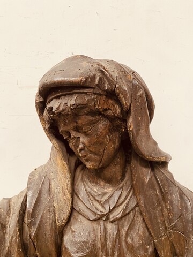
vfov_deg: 67.3
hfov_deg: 53.1
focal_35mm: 26
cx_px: 96
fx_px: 193
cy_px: 128
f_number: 1.8
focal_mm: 4.25
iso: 250
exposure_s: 1/60
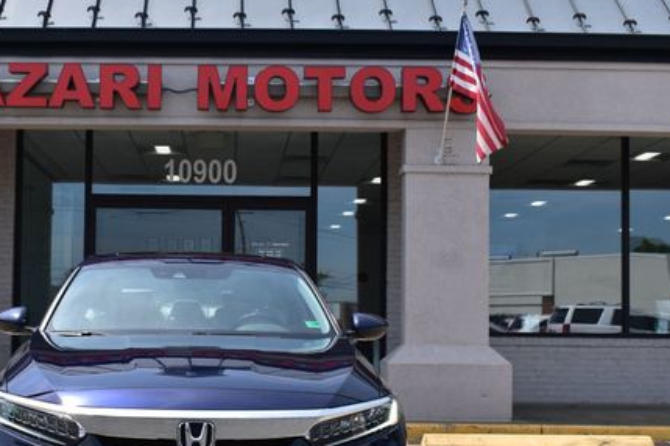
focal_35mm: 58
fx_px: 1079
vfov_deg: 23.2
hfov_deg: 34.2
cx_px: 218
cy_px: 295
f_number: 11
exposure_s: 1/500
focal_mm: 26
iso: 400
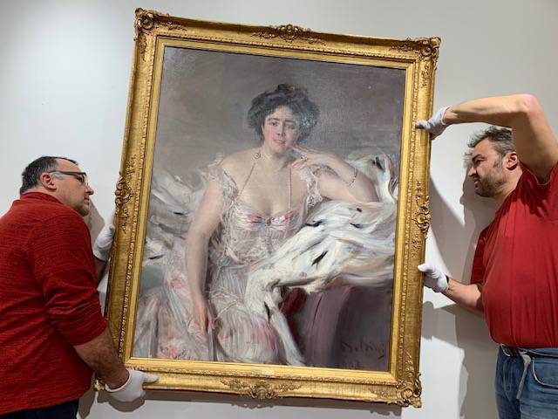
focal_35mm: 26
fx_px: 419
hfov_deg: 67.3
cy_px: 210
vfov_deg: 53.1
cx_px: 279
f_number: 1.8
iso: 80
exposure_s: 1/100
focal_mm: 4.25
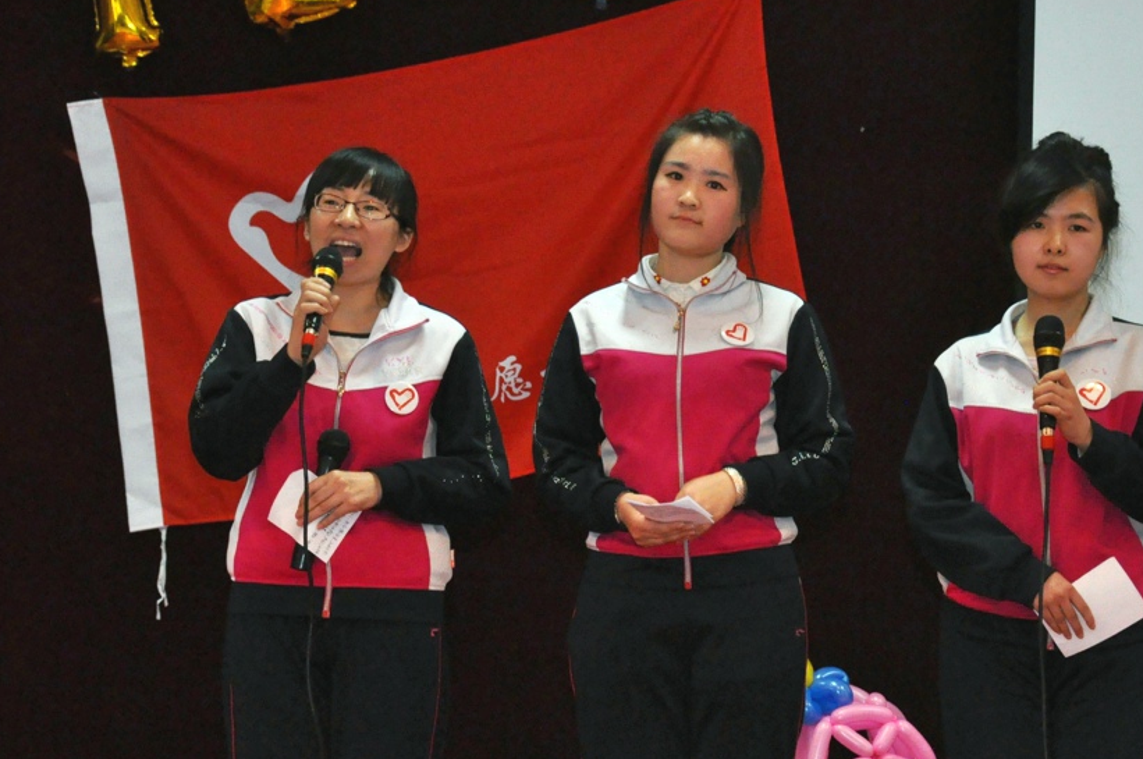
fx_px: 3678
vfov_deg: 11.8
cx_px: 624
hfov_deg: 17.7
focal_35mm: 116
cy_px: 402
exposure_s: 1/60
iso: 3200
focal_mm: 62
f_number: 8
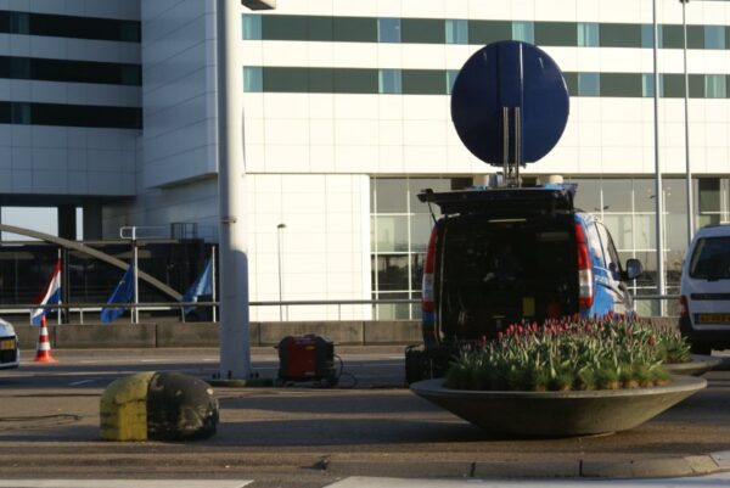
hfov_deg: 19.4
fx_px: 2131
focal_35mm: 105
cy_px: 244
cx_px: 365
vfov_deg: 13.1
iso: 100
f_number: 8
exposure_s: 1/125
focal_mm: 70
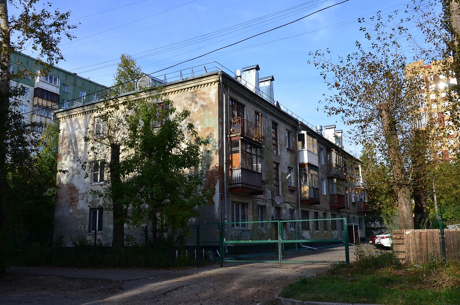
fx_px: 402
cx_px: 230
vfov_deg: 41.6
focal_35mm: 32
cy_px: 152
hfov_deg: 59.6
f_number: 10
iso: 400
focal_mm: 21
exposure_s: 1/250
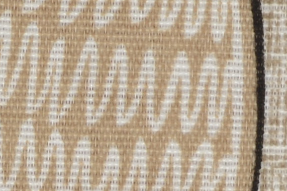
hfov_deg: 4.8
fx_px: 3437
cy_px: 580
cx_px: -118
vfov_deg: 3.1
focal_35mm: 431
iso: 100
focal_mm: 36
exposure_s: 1/13
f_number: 9
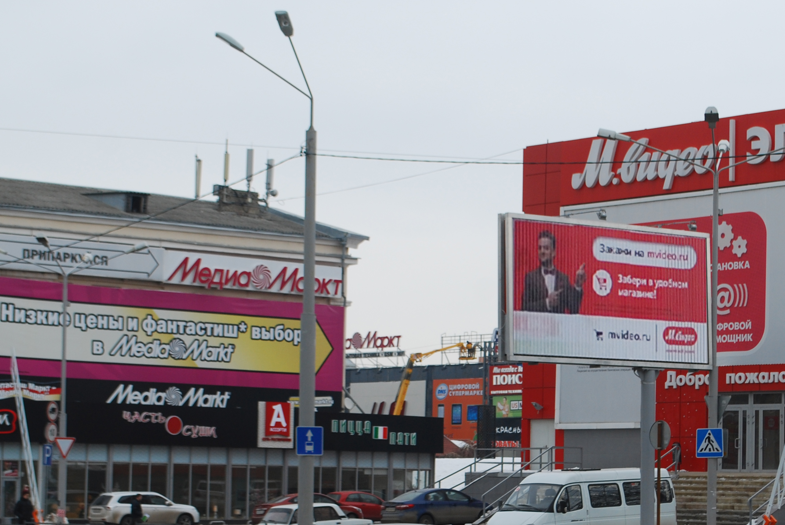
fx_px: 2118
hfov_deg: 20.9
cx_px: 517
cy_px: 371
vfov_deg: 14.1
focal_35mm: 97
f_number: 5.6
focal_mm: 38
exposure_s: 1/125
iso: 160
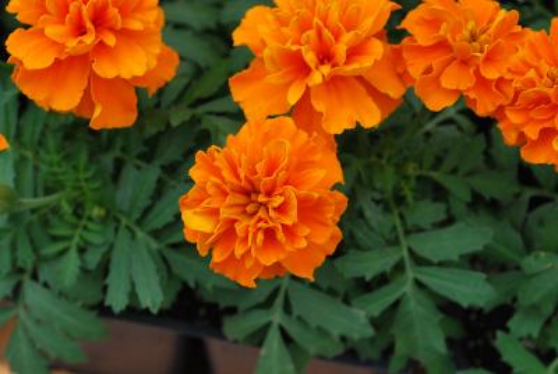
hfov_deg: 29.2
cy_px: 187
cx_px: 279
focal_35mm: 69
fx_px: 1071
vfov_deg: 19.8
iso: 160
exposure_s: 1/60
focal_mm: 46
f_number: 8
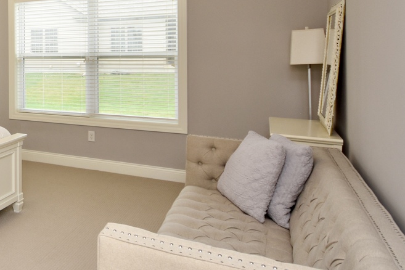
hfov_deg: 41.9
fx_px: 416
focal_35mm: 37
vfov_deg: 35.3
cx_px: -33
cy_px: 73
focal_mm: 10
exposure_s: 1/60
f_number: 4
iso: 320
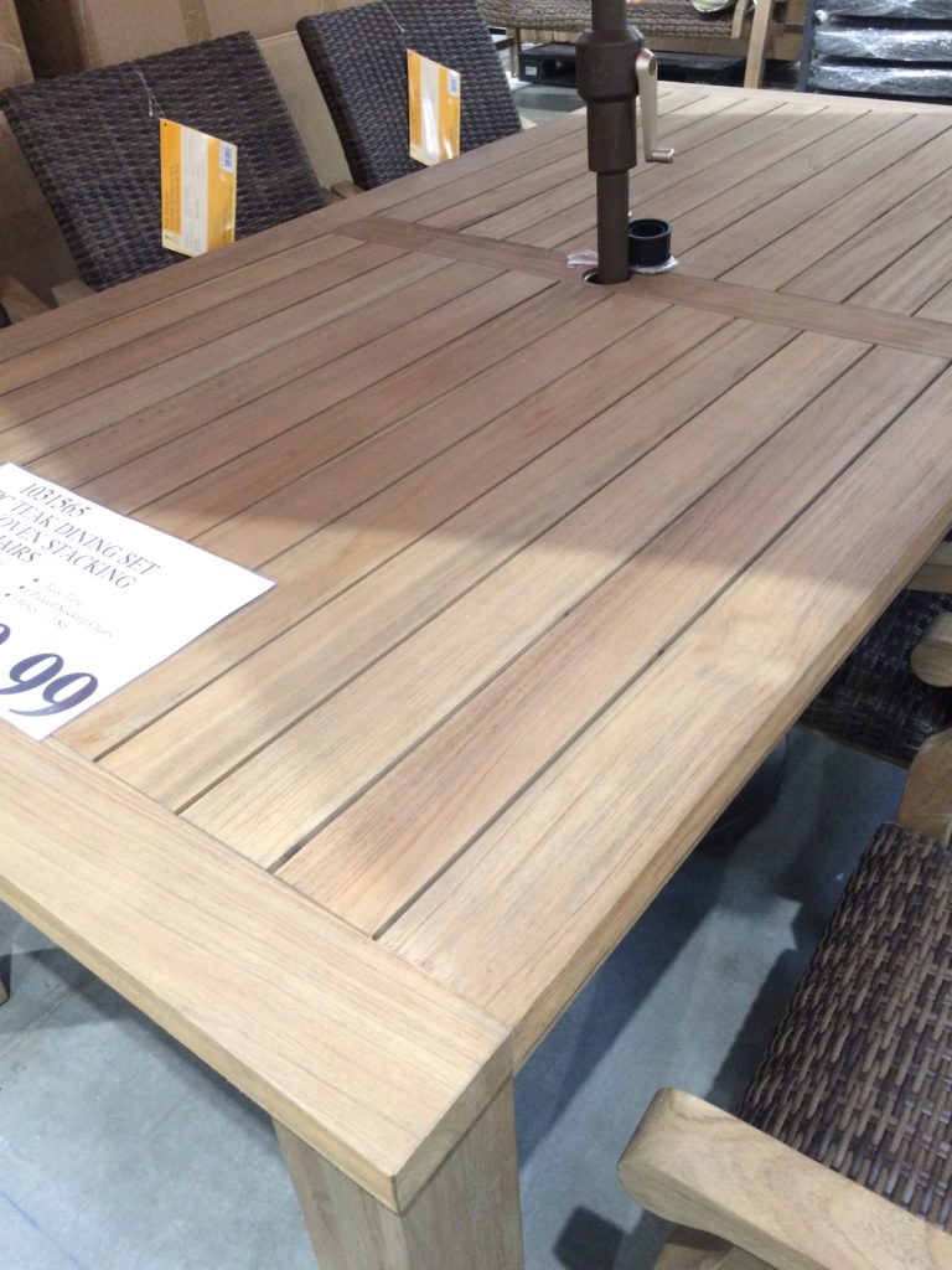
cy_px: 635
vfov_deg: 61.7
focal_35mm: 29
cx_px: 476
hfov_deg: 48.2
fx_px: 1063
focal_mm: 4.15
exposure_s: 1/30
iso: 200
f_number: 2.2
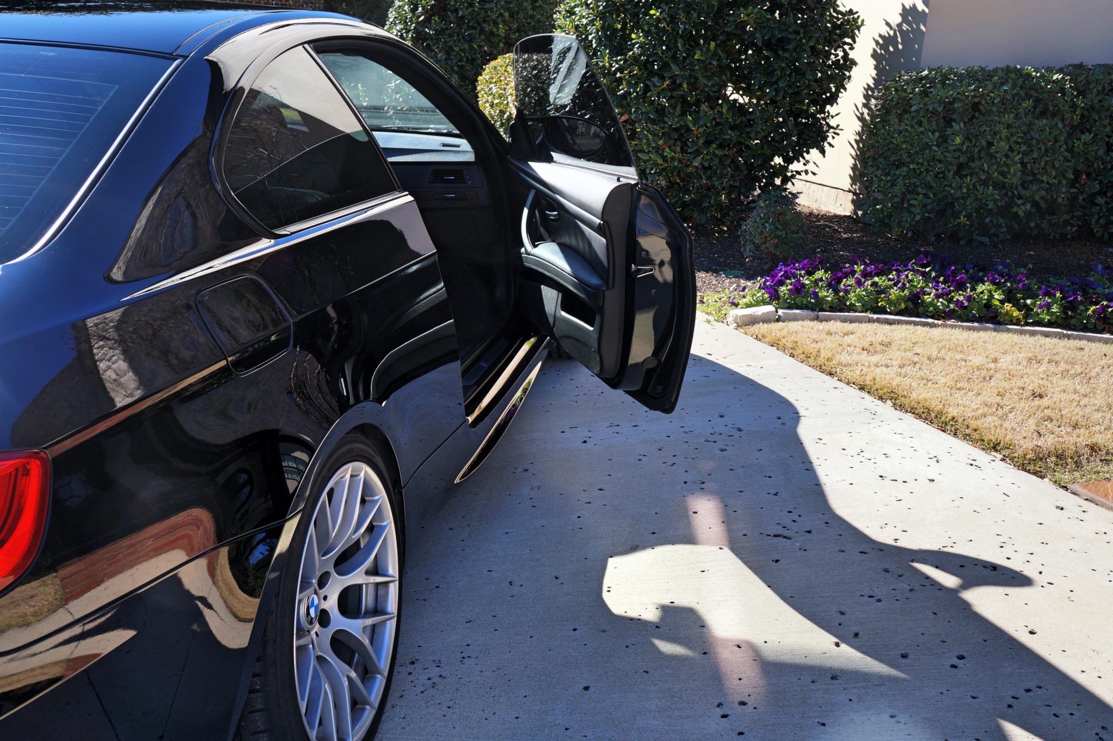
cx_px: 556
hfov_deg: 53.2
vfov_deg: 36.8
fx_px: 1112
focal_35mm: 36
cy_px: 370
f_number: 8
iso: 100
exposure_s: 1/100
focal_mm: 24
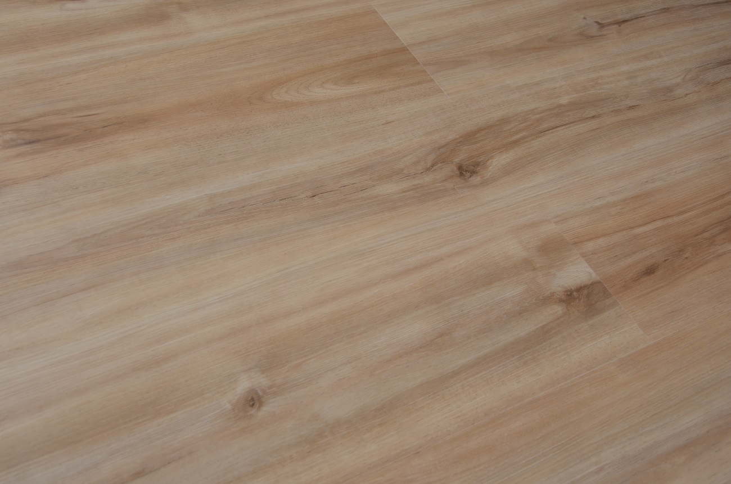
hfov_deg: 39.0
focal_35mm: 51
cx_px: 366
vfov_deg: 26.4
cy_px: 242
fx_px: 1033
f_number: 7.1
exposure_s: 1/100
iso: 100
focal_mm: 34
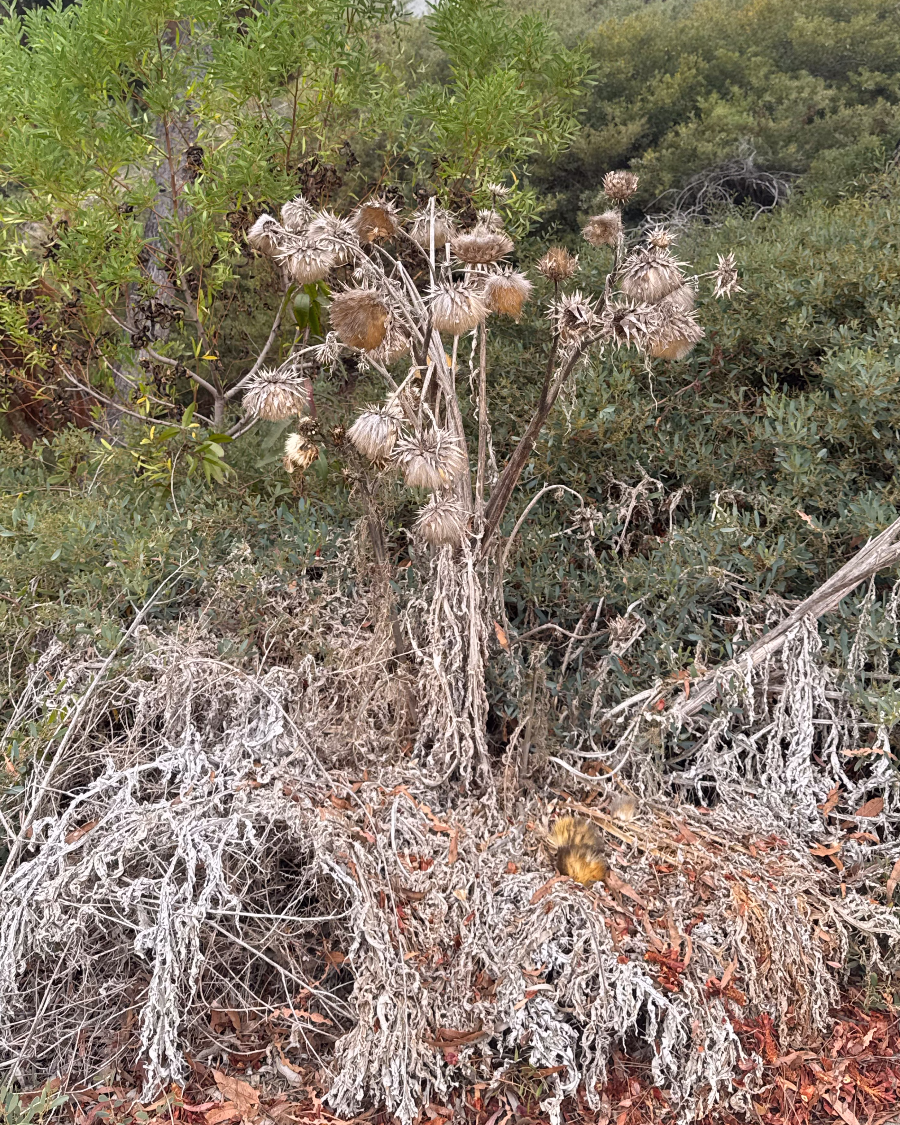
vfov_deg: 66.0
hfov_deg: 54.9
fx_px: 866
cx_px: 455
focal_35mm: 26
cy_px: 537
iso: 80
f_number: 1.78
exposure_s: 1/314
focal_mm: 6.76
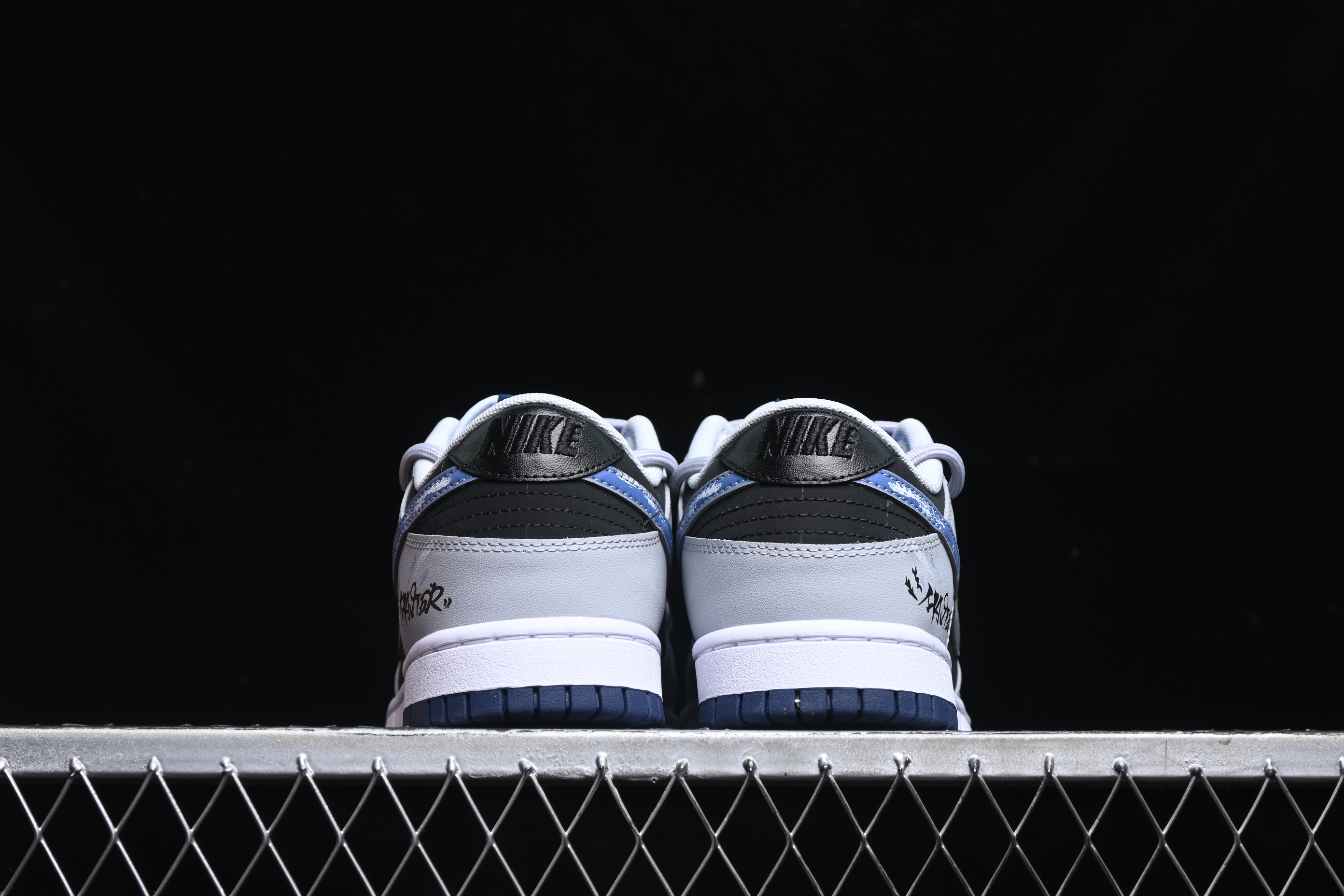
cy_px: 448
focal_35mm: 75
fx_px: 2800
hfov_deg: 27.0
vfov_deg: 18.2
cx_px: 672
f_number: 6.3
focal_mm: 50
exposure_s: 1/50
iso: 160
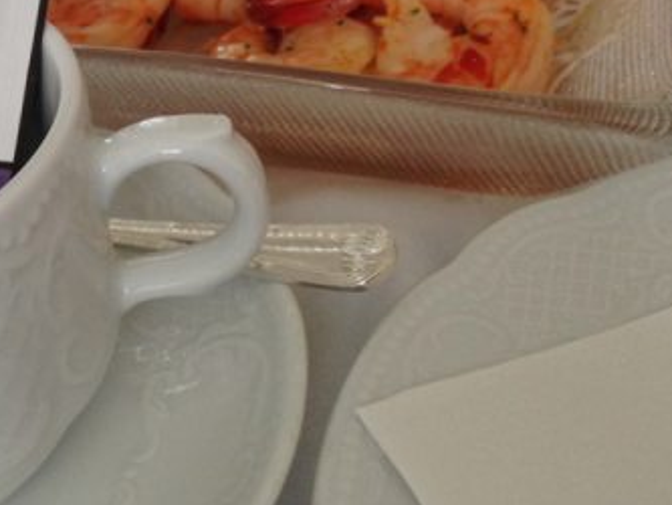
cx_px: 50
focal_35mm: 66
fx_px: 1282
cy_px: 14
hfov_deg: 28.1
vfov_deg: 21.6
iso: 100
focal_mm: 4.12
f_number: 2.4
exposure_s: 1/20
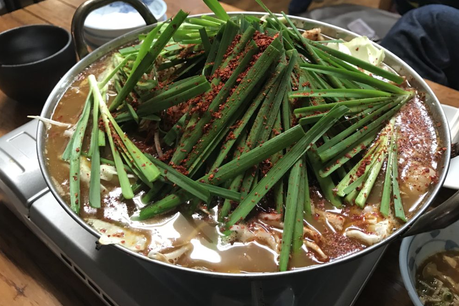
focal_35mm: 30
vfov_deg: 43.6
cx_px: 233
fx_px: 383
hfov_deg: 61.9
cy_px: 140
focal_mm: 3.99
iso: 80
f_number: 1.8
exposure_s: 1/15
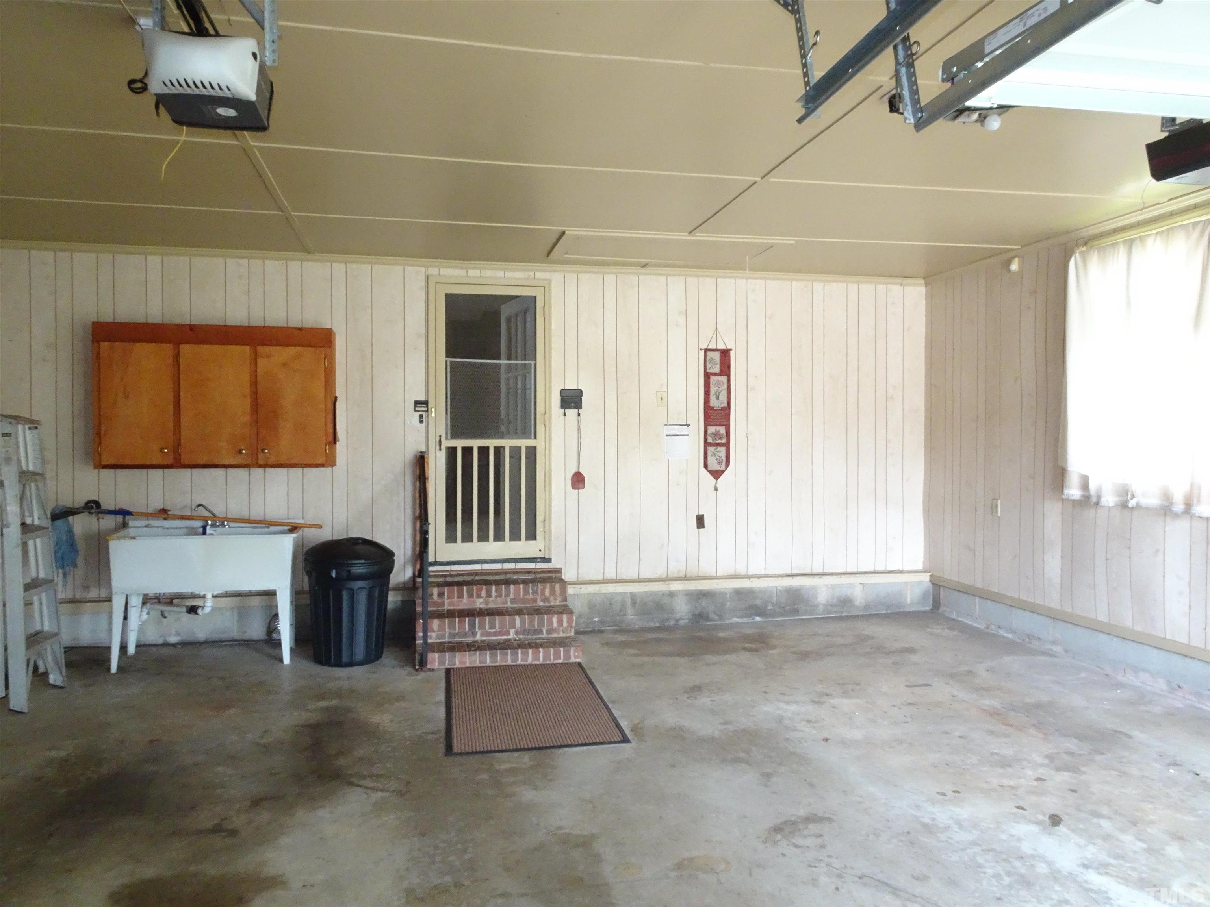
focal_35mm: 24
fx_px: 839
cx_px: 605
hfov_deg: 71.6
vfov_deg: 56.8
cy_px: 454
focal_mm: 4.1
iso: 800
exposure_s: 1/30
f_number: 3.5
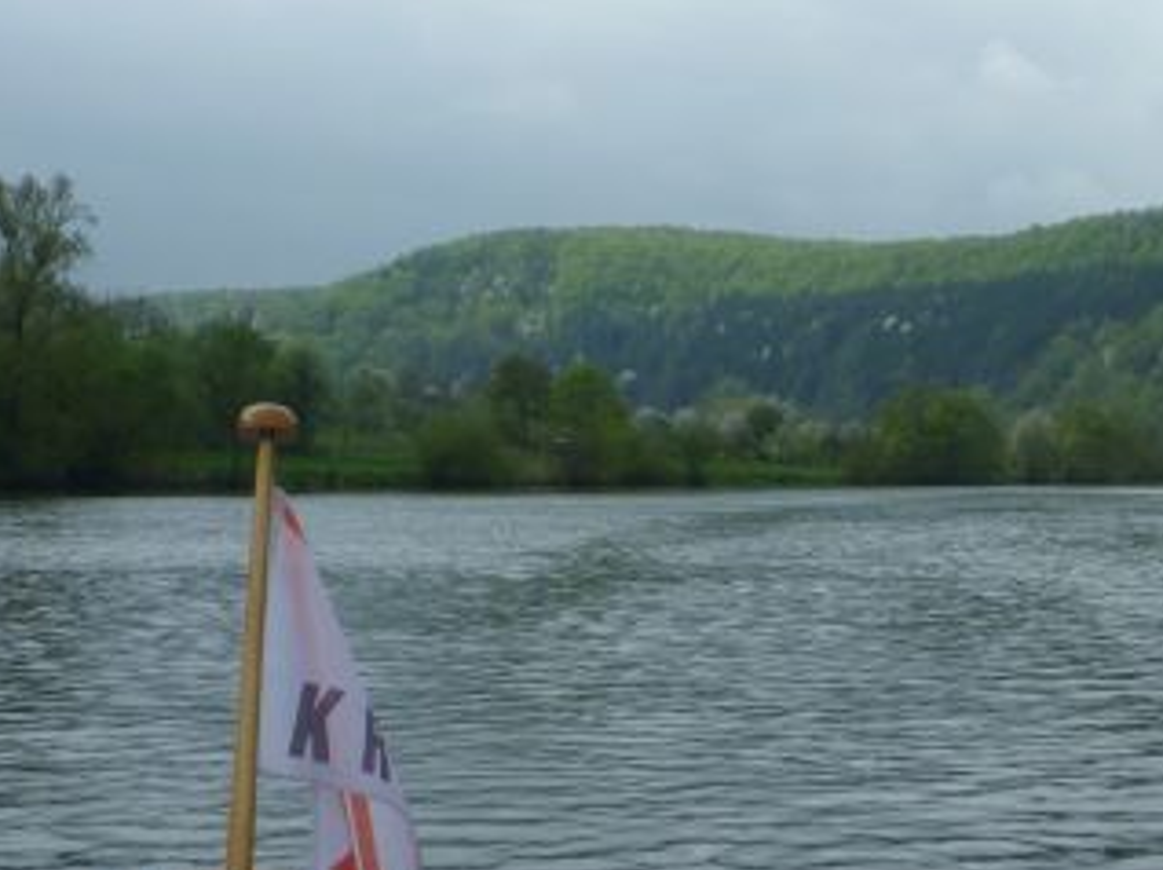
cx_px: 944
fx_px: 2283
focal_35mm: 68
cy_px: 461
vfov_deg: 21.6
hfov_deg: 27.9
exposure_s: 1/640
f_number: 3.9
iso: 80
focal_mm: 6.4
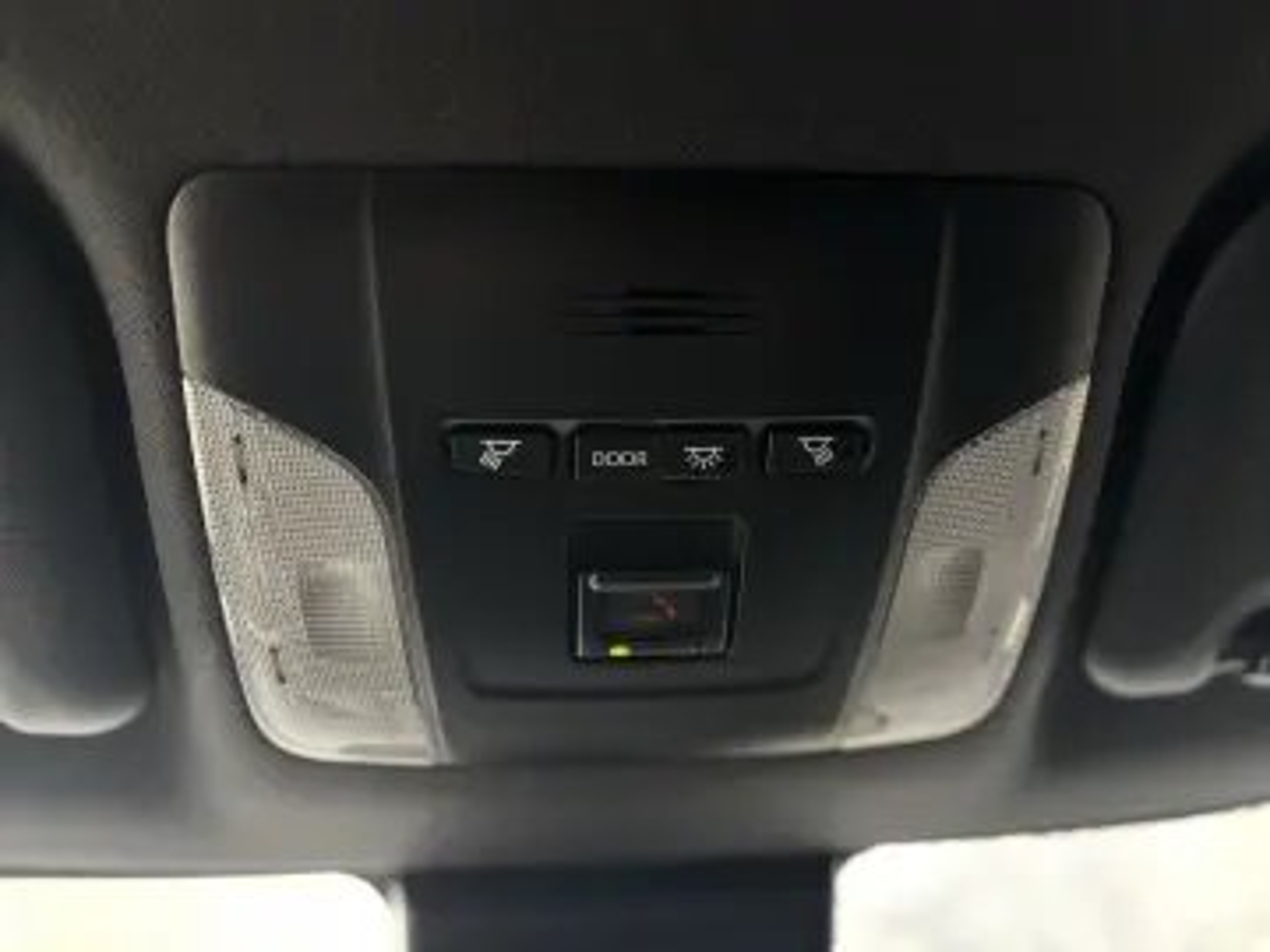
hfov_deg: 67.3
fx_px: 954
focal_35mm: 26
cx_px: 635
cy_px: 476
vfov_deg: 53.1
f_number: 1.6
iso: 200
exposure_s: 1/60
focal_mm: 5.96
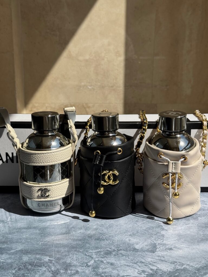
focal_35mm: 48
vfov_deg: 39.7
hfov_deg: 30.3
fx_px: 385
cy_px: 138
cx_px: 104
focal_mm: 6.76
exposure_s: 1/4608
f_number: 1.78
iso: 64
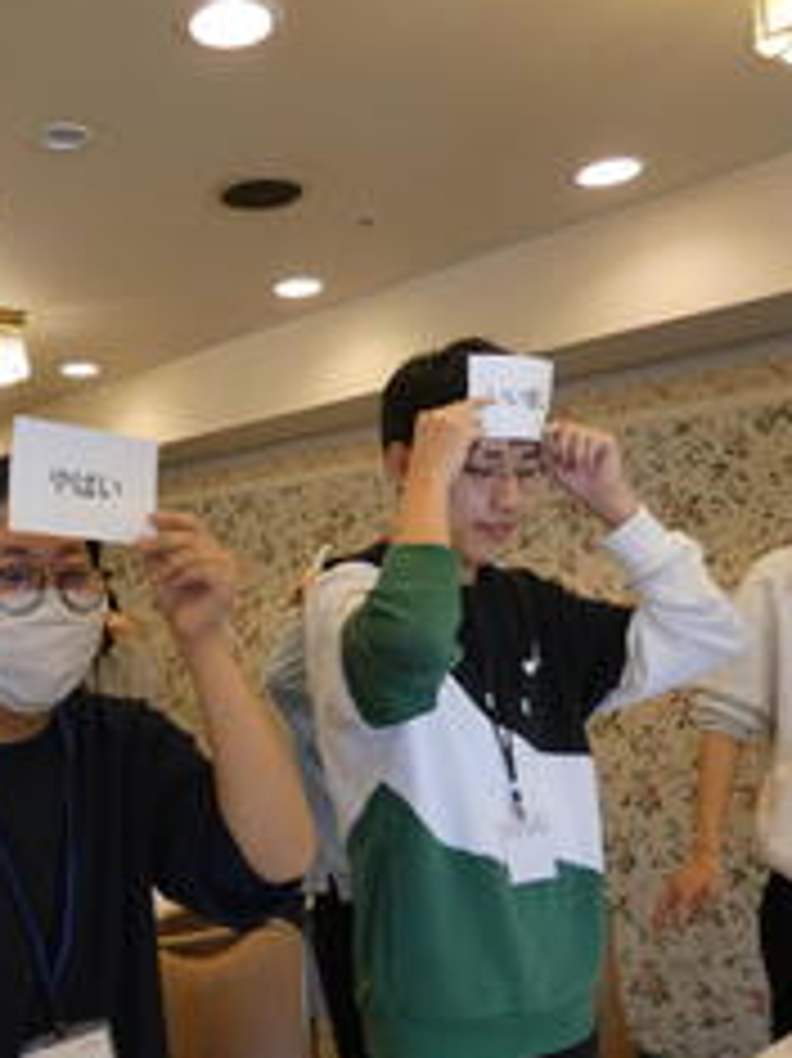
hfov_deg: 40.5
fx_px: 1038
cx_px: 194
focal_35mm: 34
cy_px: 612
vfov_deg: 53.7
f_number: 2.8
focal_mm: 3.6
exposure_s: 1/60
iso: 200
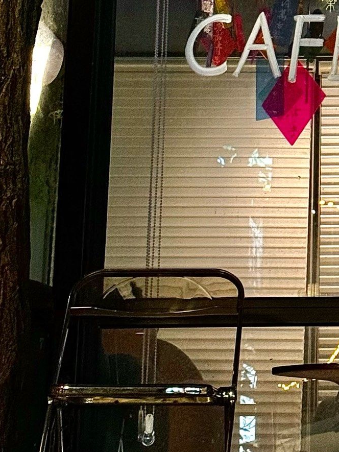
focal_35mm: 148
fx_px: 1932
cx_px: 407
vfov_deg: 13.1
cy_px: -55
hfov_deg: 9.9
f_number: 1.78
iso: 400
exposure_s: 1/33
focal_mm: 6.76
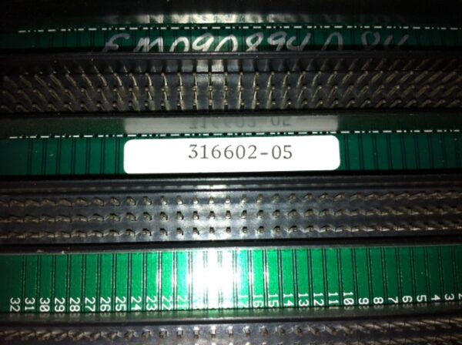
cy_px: 172
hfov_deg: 52.7
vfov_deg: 40.6
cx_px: 231
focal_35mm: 35
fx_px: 466
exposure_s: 1/256
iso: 80
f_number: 2.8
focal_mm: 3.85
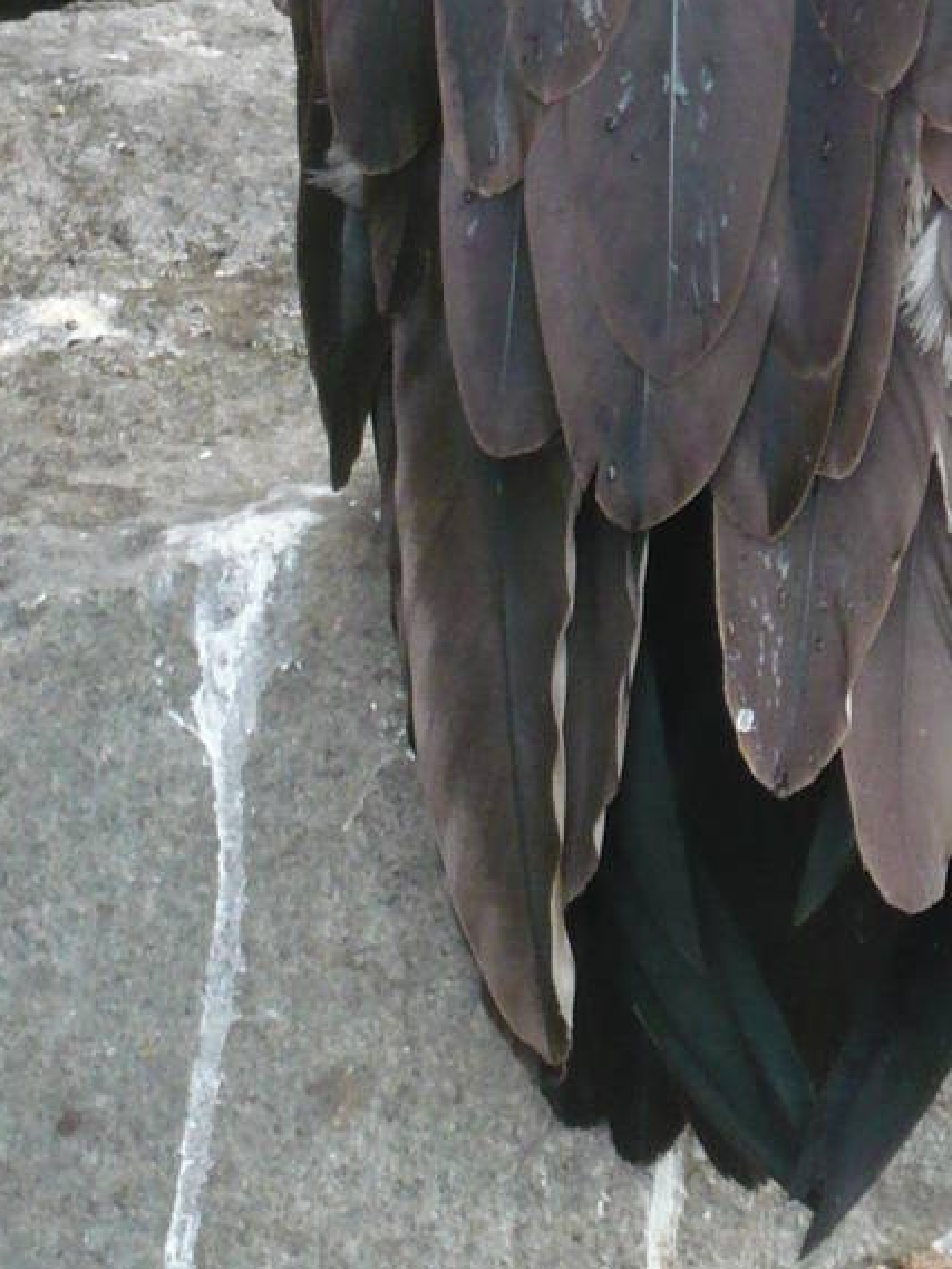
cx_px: 1220
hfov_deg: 5.3
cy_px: -252
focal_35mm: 281
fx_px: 10300
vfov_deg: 7.0
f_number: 5.1
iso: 400
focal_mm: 16.5
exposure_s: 1/80
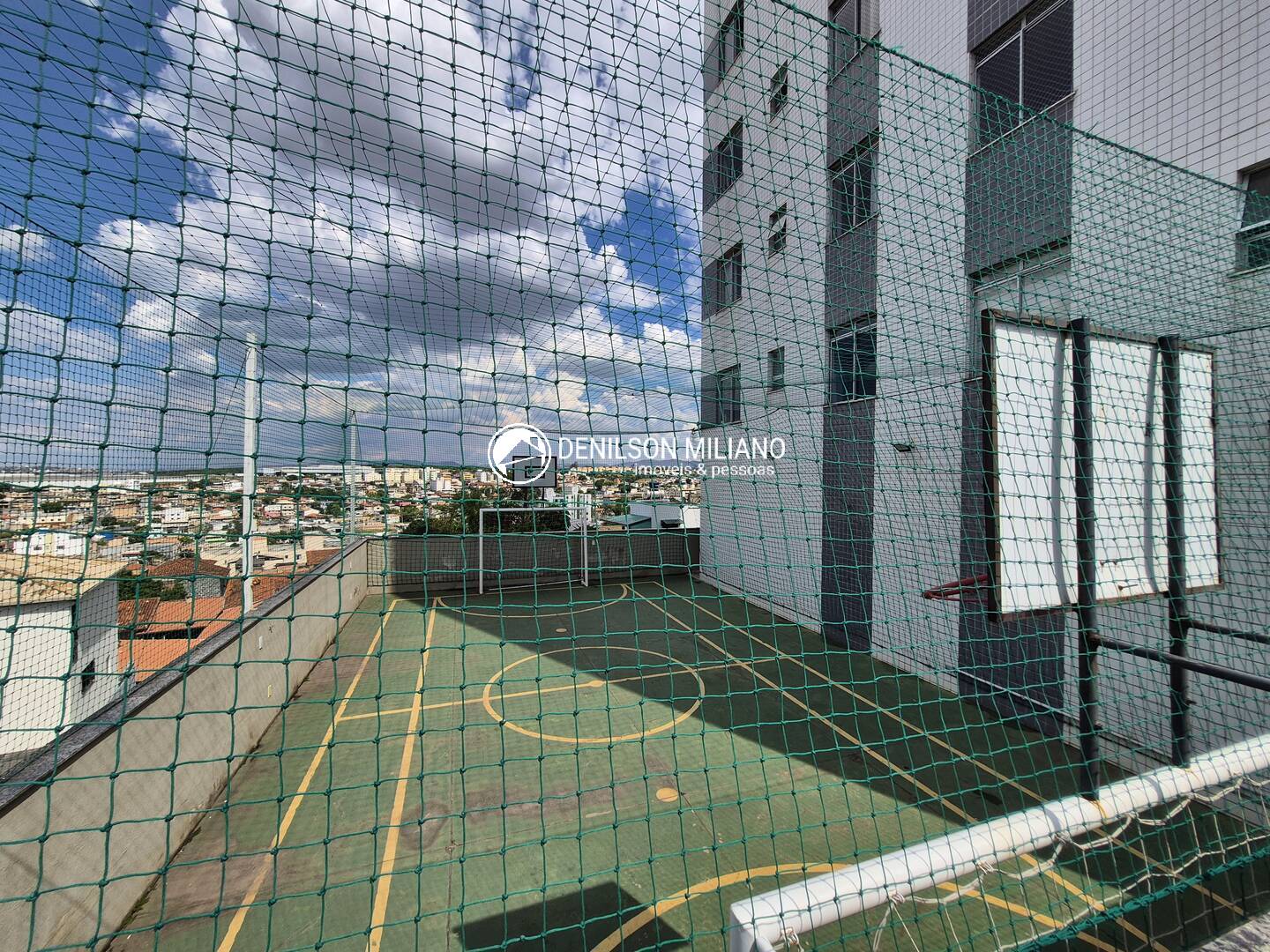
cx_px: 635
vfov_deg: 89.9
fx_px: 477
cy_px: 476
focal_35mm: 13
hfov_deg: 106.2
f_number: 2.2
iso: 50
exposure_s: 1/2984
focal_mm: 1.74
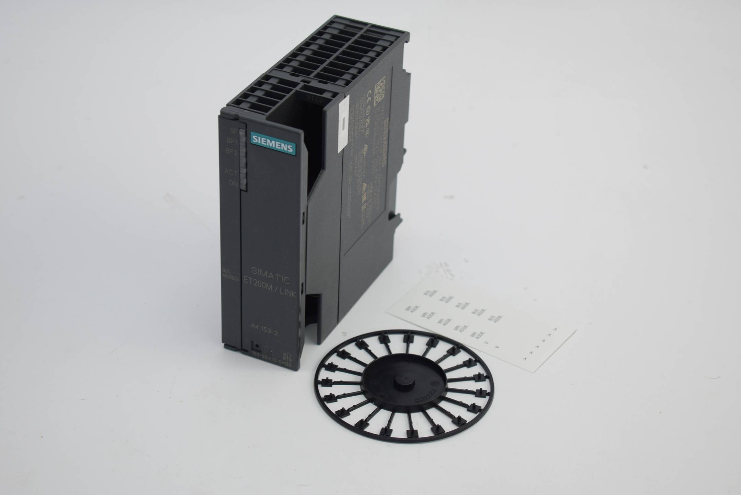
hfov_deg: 26.0
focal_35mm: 78
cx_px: 370
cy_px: 248
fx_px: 1607
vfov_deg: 17.5
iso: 280
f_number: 5.6
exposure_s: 1/90
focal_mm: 52
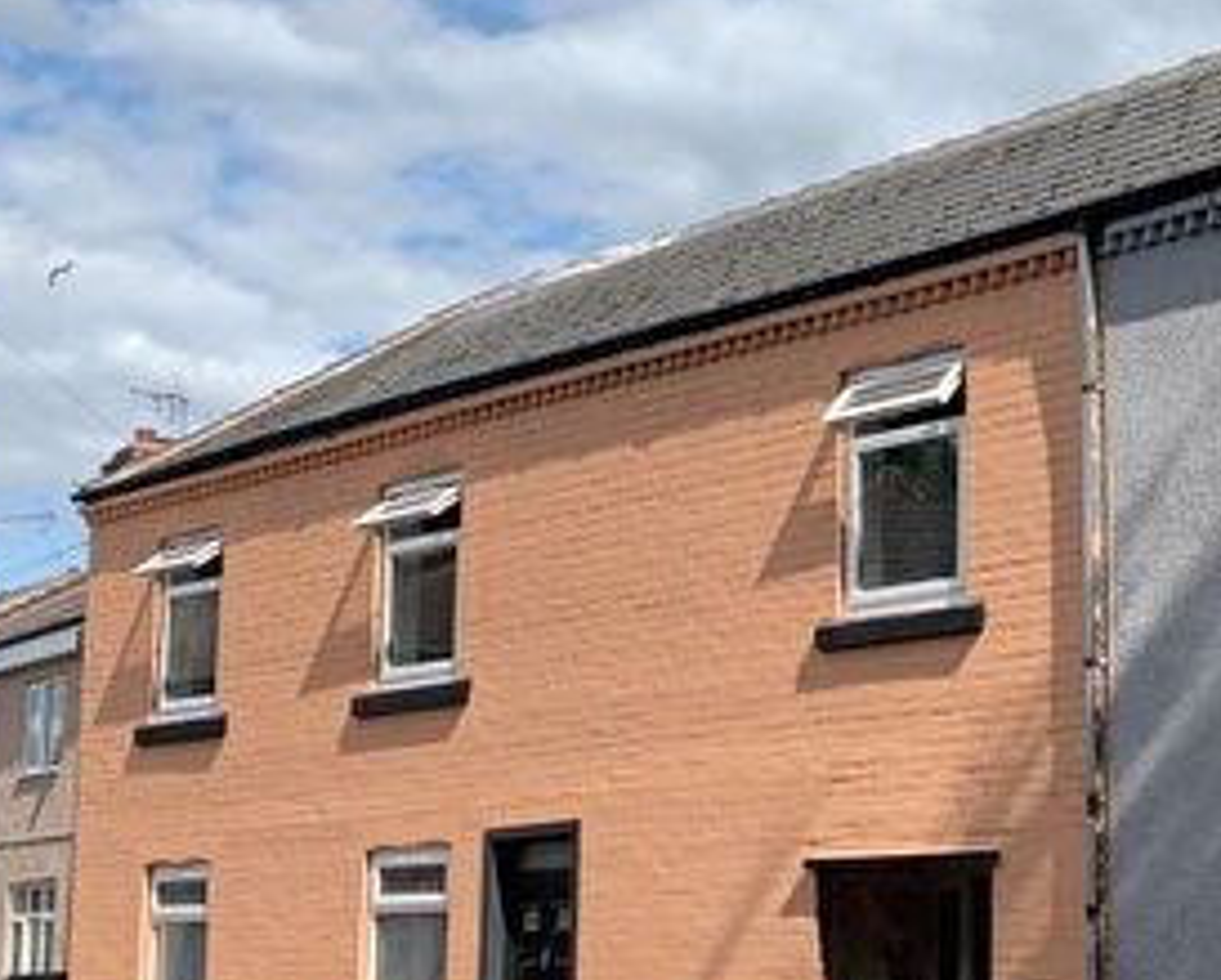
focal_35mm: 65
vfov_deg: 23.4
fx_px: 2351
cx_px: 1145
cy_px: 647
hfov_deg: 27.8
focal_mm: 4.25
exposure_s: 1/2309
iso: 25
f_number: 1.8
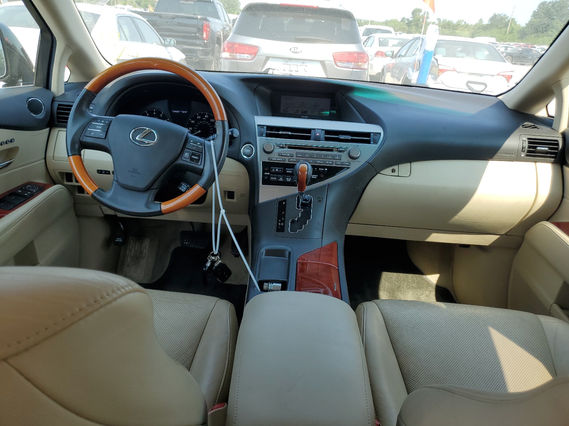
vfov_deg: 53.1
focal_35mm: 26
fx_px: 427
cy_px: 213
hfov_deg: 67.3
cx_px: 284
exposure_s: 1/625
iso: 50
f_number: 1.5
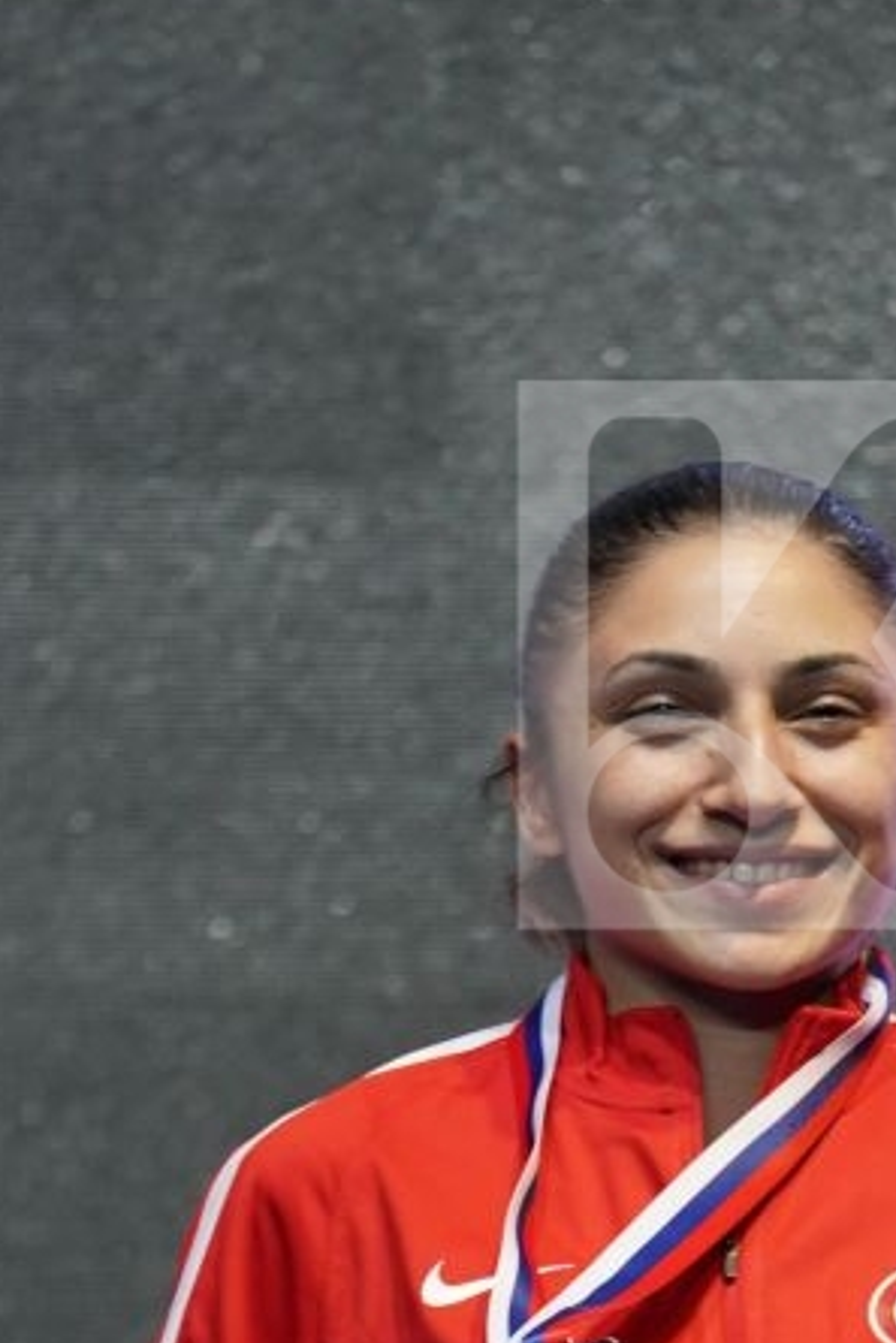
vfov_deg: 3.8
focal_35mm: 539
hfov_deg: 2.6
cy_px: 1723
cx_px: 799
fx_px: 20105
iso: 1000
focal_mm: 200
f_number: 2.8
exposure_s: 1/250
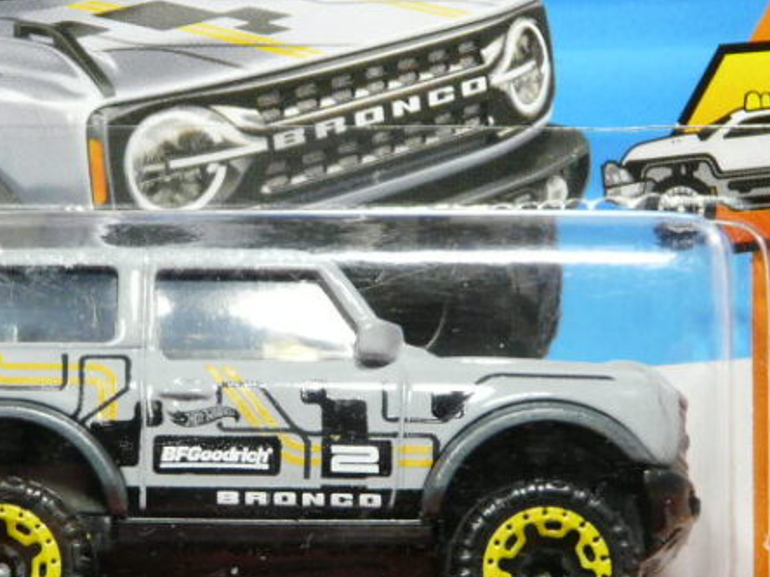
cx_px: 250
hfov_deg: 9.1
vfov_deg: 6.8
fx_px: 4848
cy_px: 365
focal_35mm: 218
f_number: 3.6
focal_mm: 16.6
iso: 200
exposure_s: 1/50
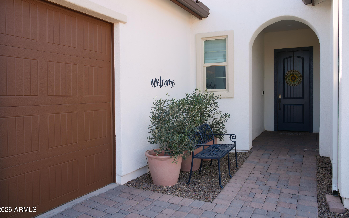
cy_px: 102
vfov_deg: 43.1
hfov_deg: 64.6
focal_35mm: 29
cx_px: 174
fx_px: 276
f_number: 4.5
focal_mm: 28
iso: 100
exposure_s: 1/125
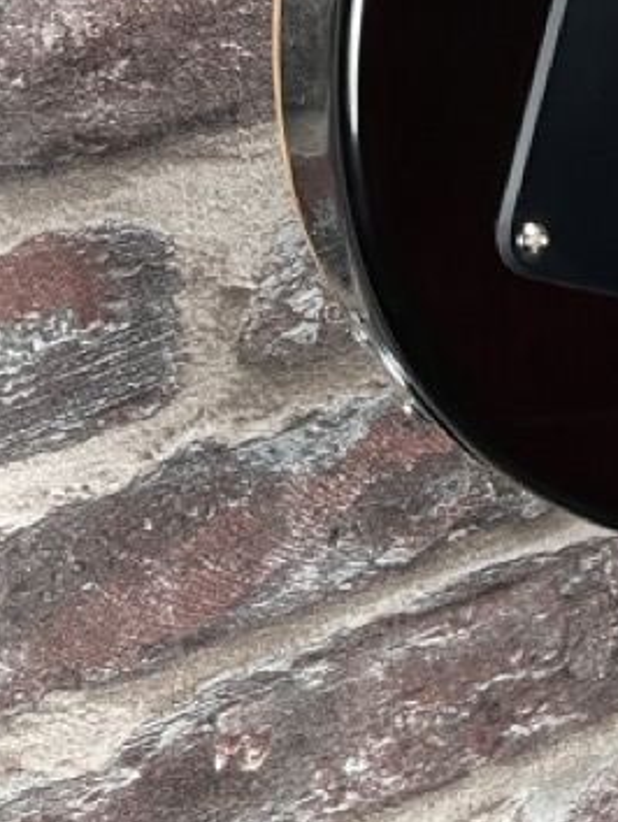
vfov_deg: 18.4
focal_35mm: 94
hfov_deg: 14.4
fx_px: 2235
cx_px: 1015
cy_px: -434
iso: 80
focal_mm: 5.1
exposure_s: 1/50
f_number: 1.6
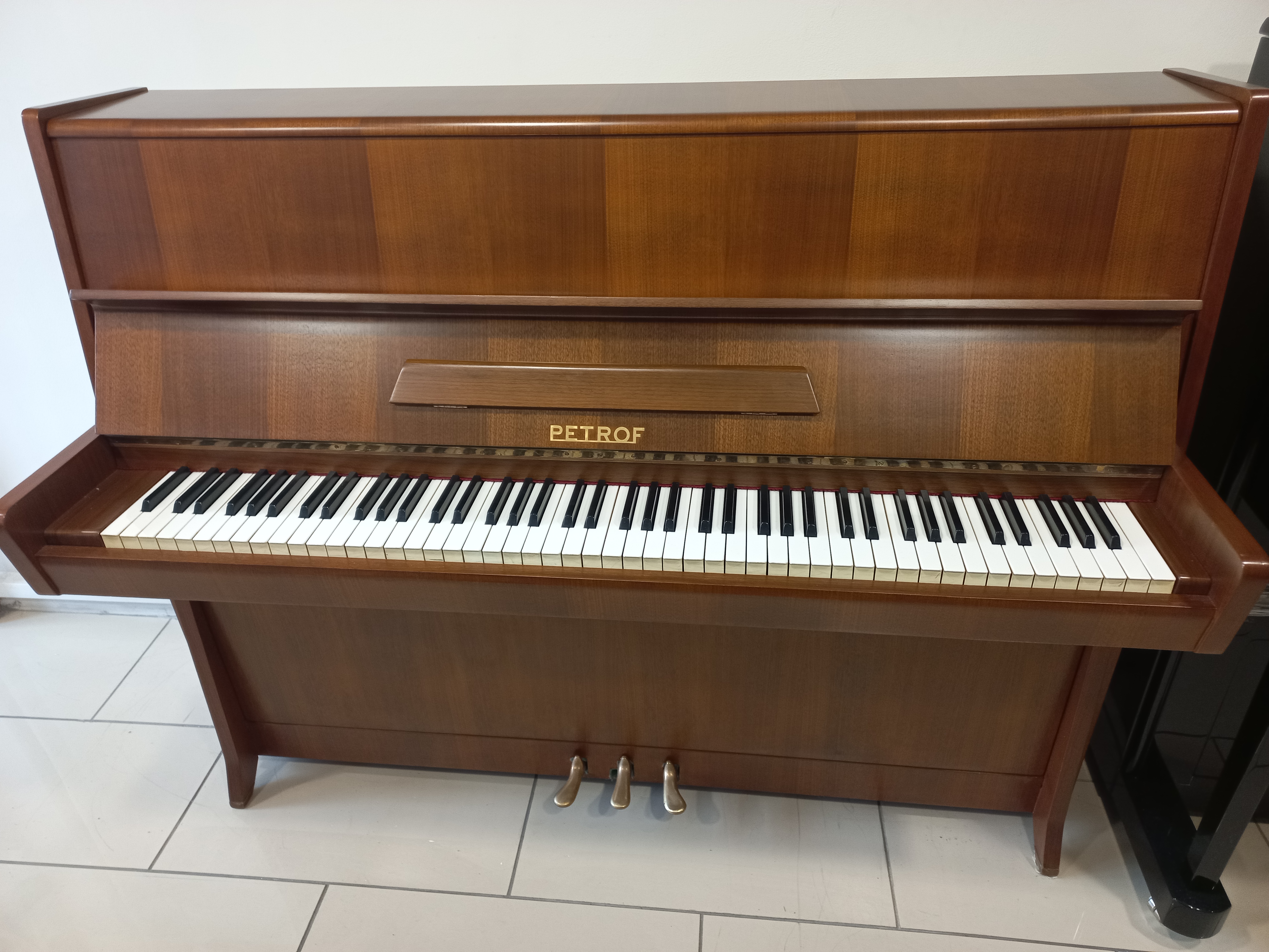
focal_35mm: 25
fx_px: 916
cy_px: 476
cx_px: 634
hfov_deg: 69.4
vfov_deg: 54.9
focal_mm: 4.6
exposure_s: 1/33.3
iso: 200
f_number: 1.8
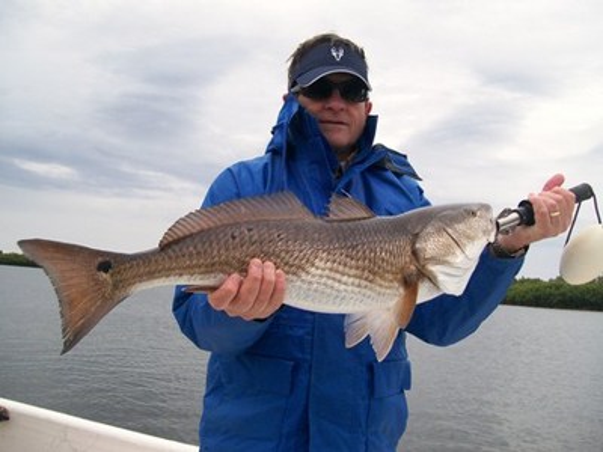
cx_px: 302
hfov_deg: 51.4
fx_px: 627
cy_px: 226
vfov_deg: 39.7
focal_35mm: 36
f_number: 2.7
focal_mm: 6
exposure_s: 1/449
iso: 80
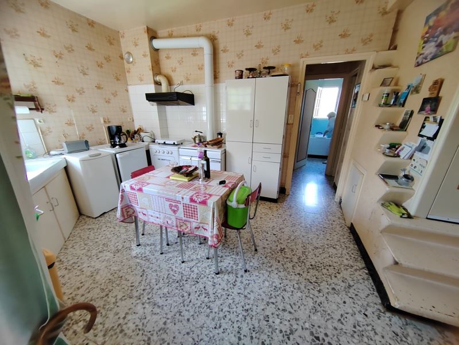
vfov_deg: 89.9
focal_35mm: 13
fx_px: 172
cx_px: 230
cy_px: 172
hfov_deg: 106.2
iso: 400
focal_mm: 2.16
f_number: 2.2
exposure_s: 1/50
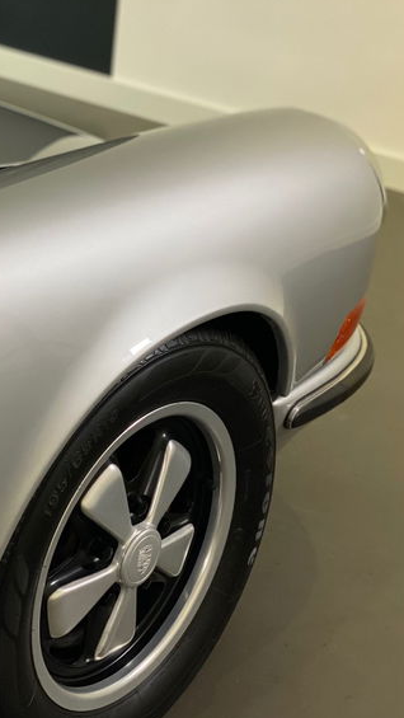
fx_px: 1466
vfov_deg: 27.5
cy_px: 360
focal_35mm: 77
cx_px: 50
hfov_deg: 15.5
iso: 250
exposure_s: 1/67
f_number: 2
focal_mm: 6
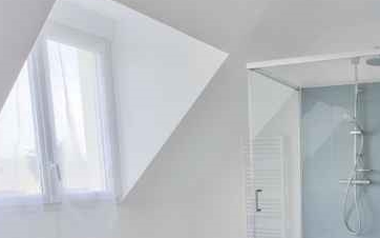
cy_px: 231
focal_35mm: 36
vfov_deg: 32.8
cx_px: 339
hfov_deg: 48.6
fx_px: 373
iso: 800
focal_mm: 16
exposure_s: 1/160
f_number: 8
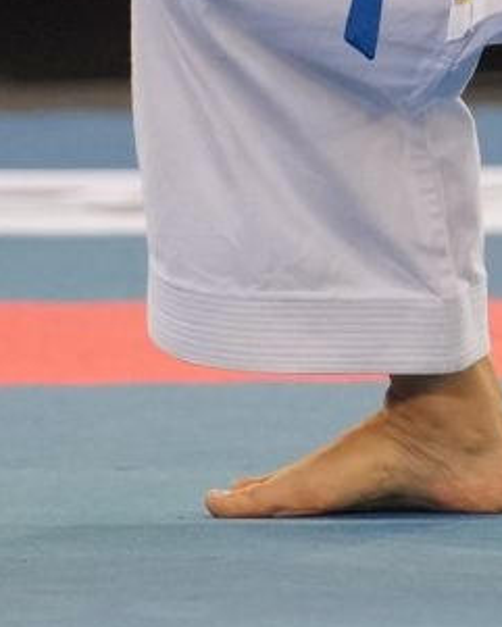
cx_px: 969
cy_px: -479
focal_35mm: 1685
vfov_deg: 1.1
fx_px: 31277
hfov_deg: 0.9
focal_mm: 200
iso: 1600
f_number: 2.8
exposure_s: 1/500
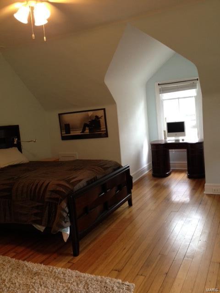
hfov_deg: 40.7
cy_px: 146
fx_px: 297
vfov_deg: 52.6
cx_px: 110
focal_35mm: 35
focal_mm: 4.28
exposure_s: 1/20
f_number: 2.4
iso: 125
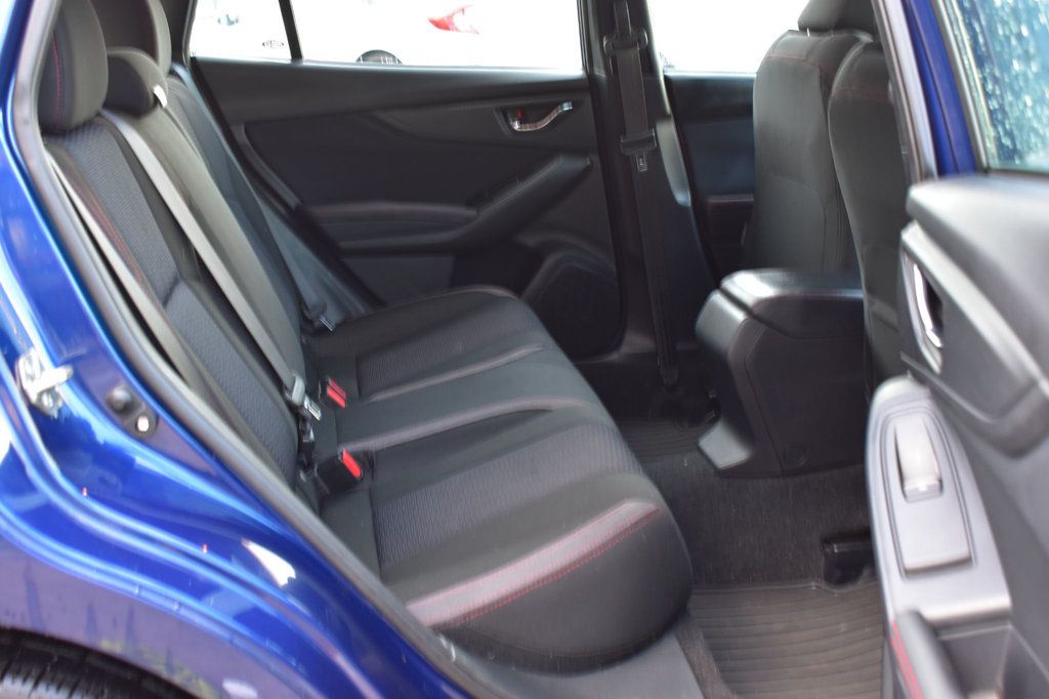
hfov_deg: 47.9
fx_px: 1180
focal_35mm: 40
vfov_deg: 33.0
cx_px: 524
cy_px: 350
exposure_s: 1/15
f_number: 6.3
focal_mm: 27
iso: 450
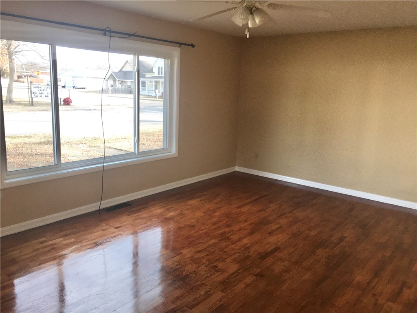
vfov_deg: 48.2
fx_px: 349
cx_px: 208
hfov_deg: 61.7
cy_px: 156
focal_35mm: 29
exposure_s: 1/120
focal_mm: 4.15
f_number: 2.2
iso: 40
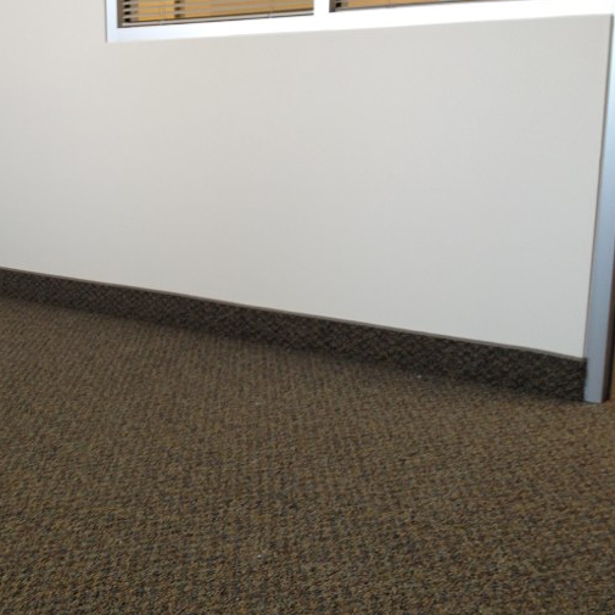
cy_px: 276
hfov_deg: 34.0
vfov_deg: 34.6
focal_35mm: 49
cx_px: 160
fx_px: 985
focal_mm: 4.28
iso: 64
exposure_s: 1/30
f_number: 2.4
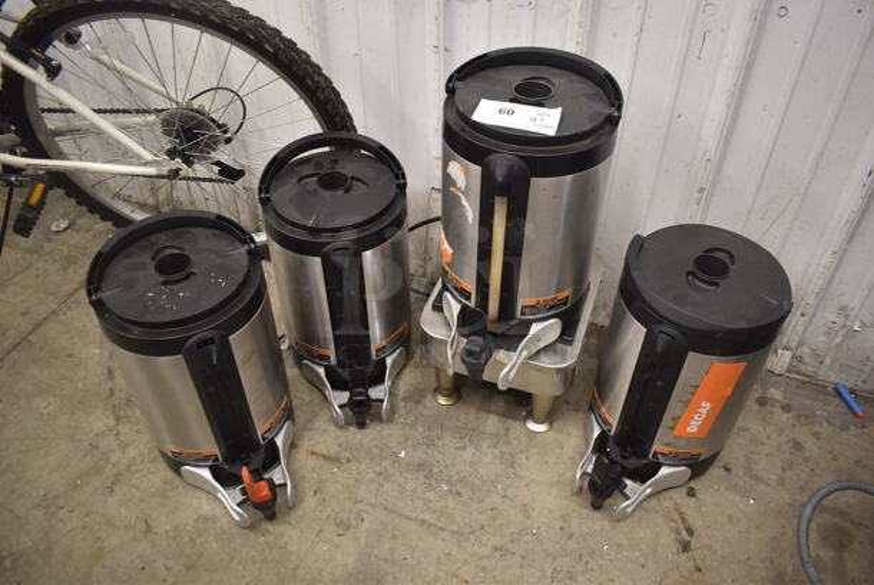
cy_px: 292
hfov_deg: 67.3
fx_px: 656
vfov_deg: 48.0
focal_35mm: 27
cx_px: 437
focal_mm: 18
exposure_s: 1/30
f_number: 3.5
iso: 450
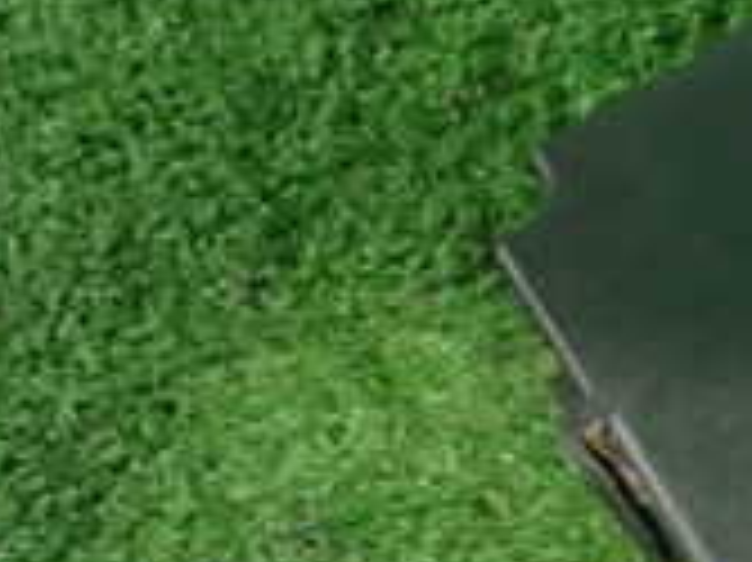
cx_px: 1288
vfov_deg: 13.7
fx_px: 2345
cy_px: 382
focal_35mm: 108
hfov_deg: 15.9
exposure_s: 1/30
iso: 500
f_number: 2.3
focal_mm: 5.4
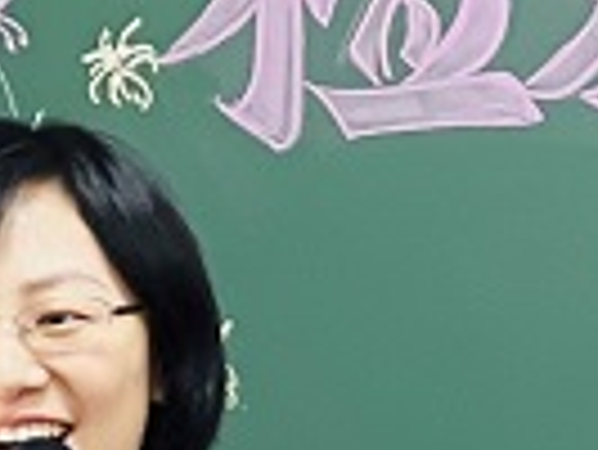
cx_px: 1160
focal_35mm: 433
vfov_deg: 3.4
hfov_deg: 4.5
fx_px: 7487
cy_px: 790
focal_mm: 7.5
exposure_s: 1/36
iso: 160
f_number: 2.2
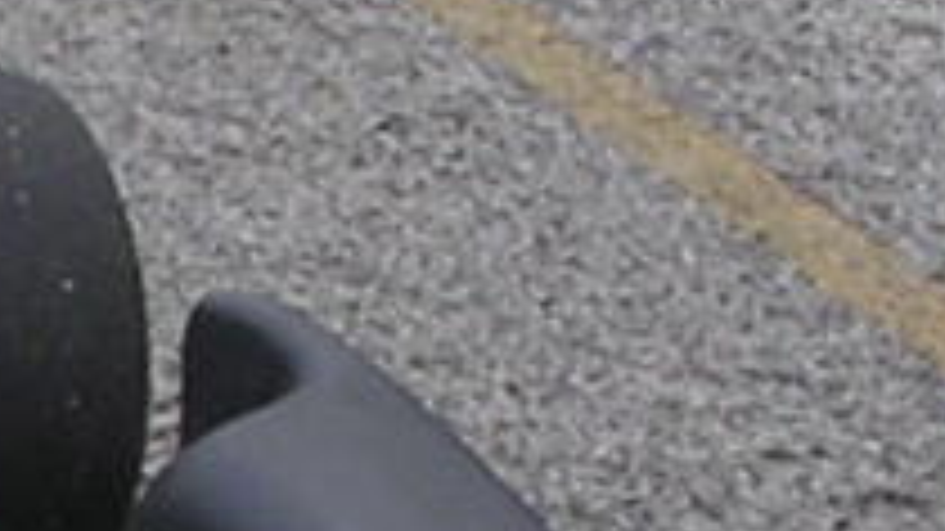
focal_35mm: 315
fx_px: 7891
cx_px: -792
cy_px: 472
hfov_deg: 6.7
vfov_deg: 3.9
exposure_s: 1/195
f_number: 5.6
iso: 100
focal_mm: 5.8
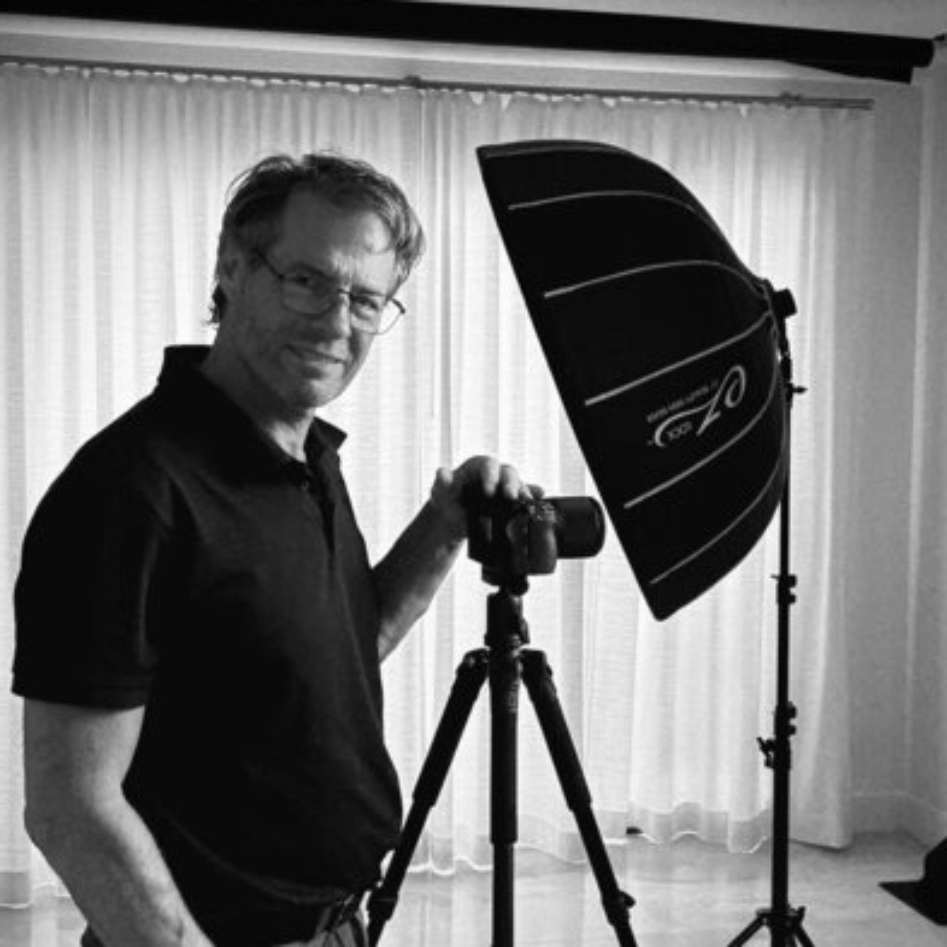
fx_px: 1114
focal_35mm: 36
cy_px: 608
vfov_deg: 45.5
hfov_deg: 46.0
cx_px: 470
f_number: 1.9
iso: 80
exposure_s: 1/60
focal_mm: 2.69
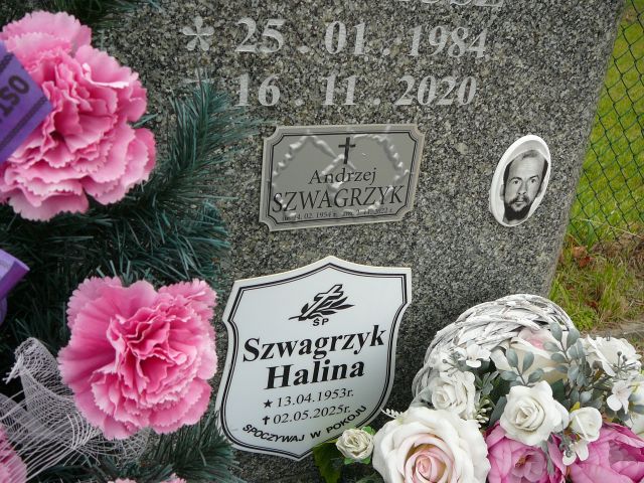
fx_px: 651
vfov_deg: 40.7
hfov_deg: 52.6
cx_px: 322
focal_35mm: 35
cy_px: 242
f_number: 2.8
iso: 80
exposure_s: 1/125
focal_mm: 5.2
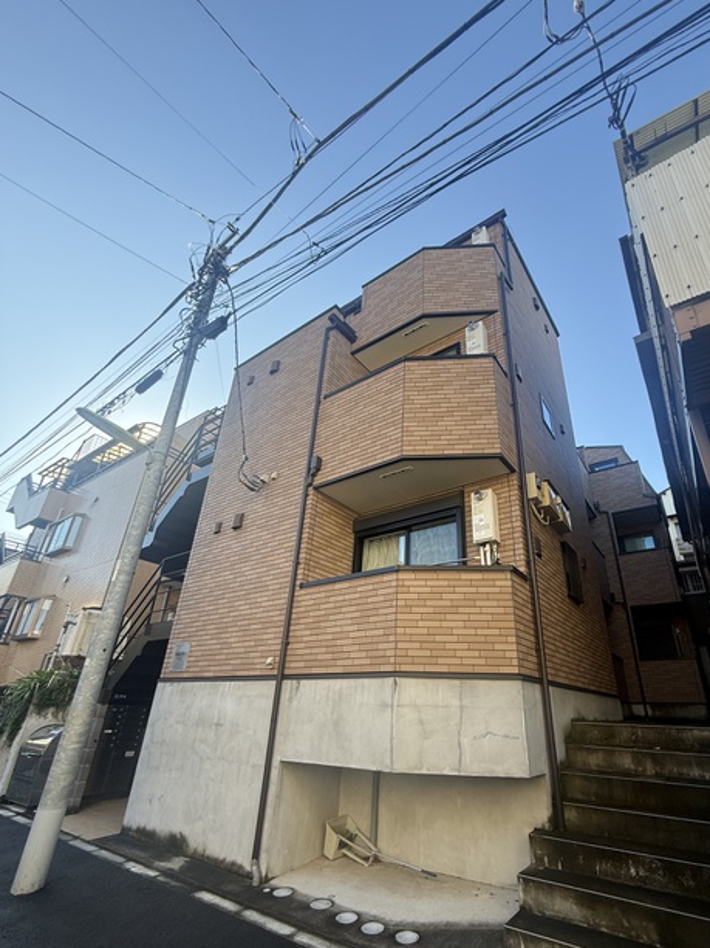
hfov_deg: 77.6
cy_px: 515
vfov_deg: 94.3
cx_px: 403
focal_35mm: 16
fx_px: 438
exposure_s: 1/427
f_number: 2.2
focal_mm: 2.22
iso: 64
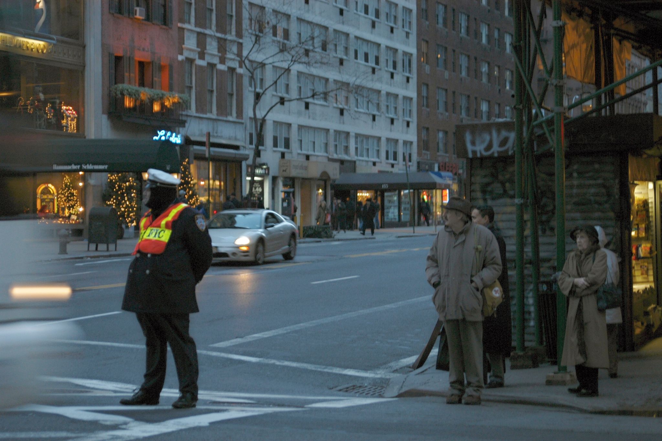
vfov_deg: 13.0
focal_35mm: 105
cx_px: 331
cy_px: 220
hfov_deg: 19.5
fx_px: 1931
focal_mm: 70
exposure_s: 1/30
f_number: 4.5
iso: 200
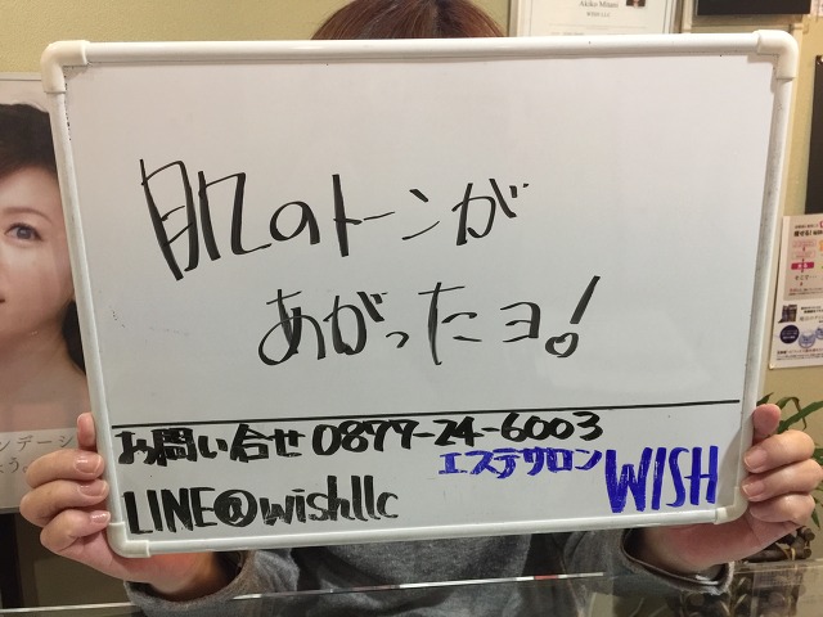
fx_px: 689
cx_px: 412
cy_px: 308
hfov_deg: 61.7
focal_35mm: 29
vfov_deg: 48.2
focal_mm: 4.15
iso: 125
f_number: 2.2
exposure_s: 1/10
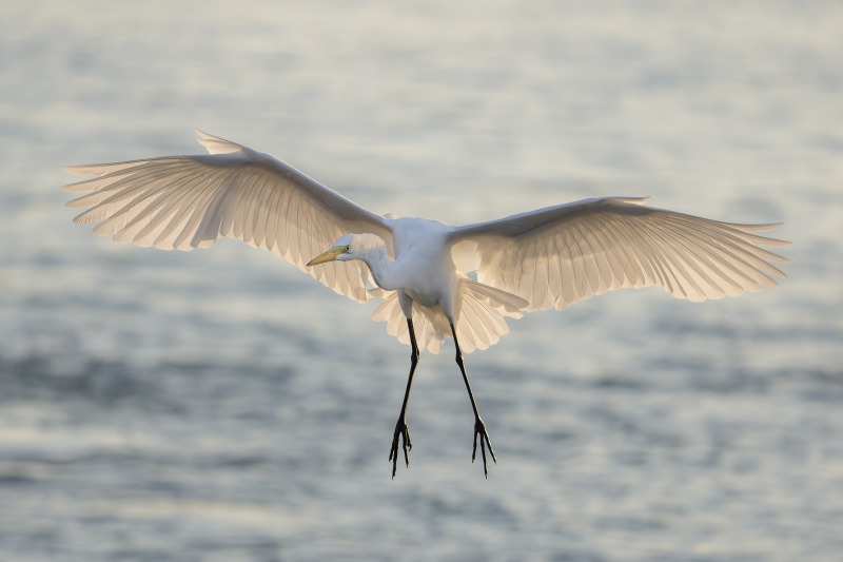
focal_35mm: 443
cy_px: 281
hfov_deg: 4.7
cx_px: 422
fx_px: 10371
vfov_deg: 3.1
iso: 2500
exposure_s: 1/3200
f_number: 6.3
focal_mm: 443
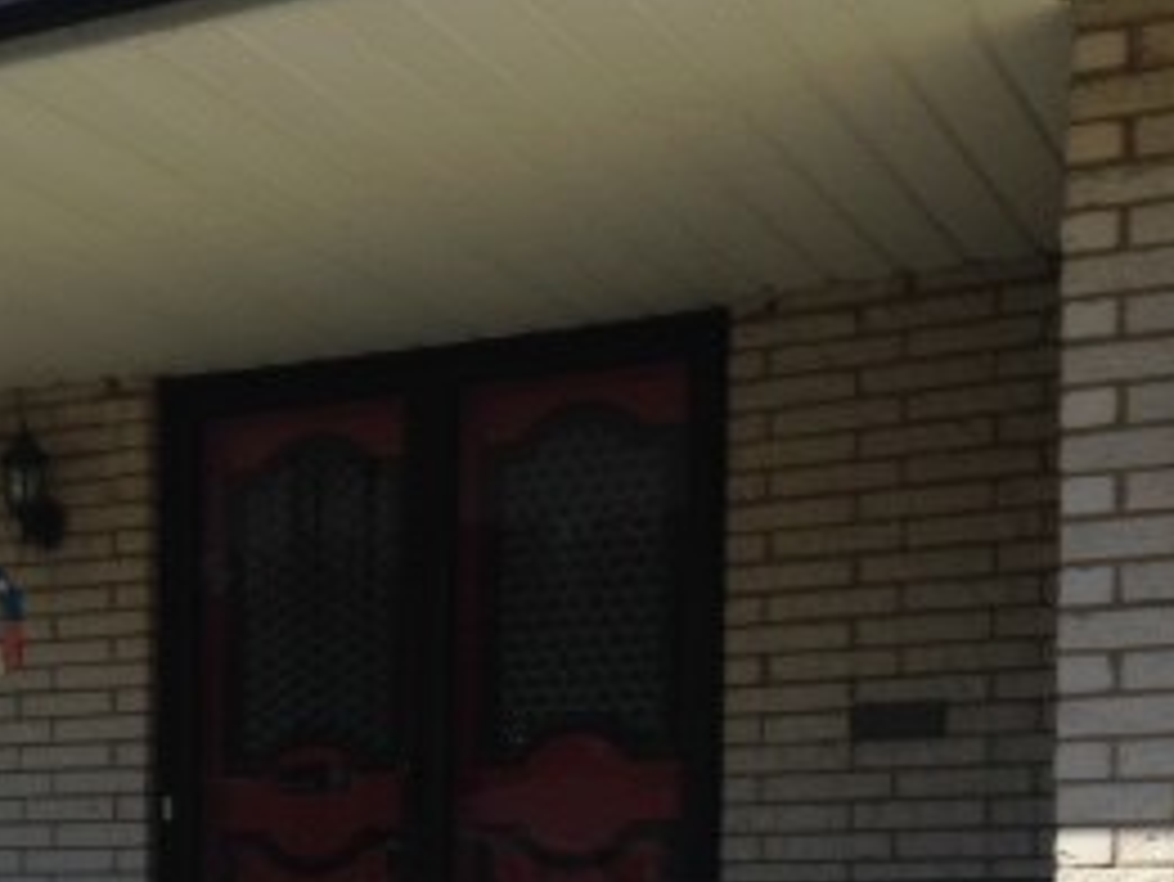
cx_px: -9
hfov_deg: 23.1
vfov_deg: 17.5
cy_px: 999
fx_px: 2748
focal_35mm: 81
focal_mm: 4.12
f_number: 2.4
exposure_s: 1/1808
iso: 50
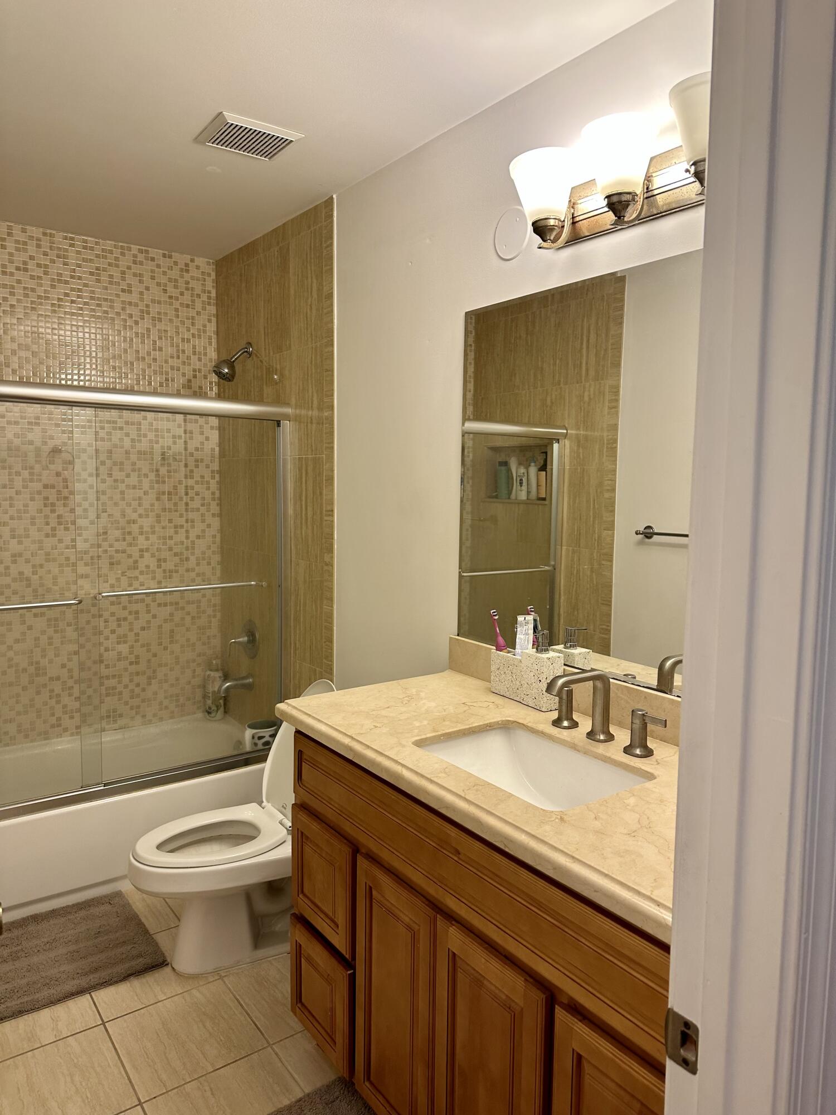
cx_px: 418
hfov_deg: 56.8
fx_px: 773
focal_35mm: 24
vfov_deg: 71.6
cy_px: 558
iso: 125
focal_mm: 6.86
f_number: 1.78
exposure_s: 1/60
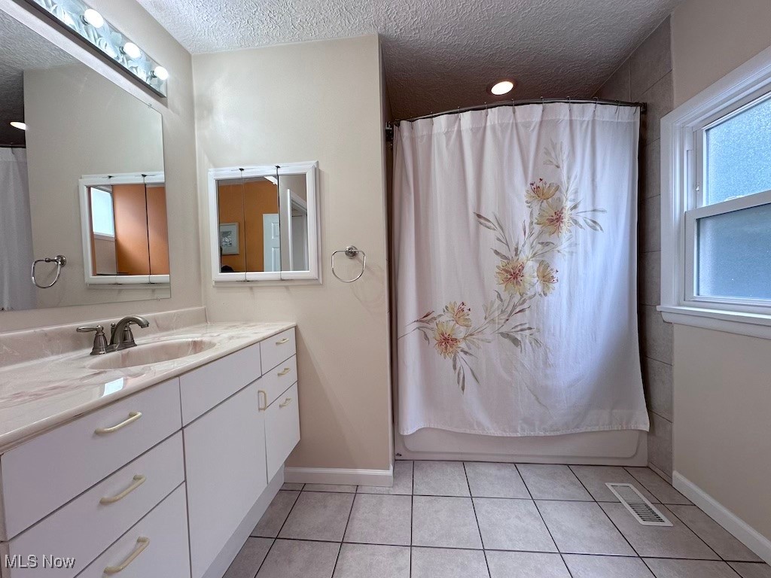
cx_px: 386
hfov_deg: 102.1
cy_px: 289
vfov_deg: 85.7
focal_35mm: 14
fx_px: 312
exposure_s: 1/120
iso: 100
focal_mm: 2.22
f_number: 2.2
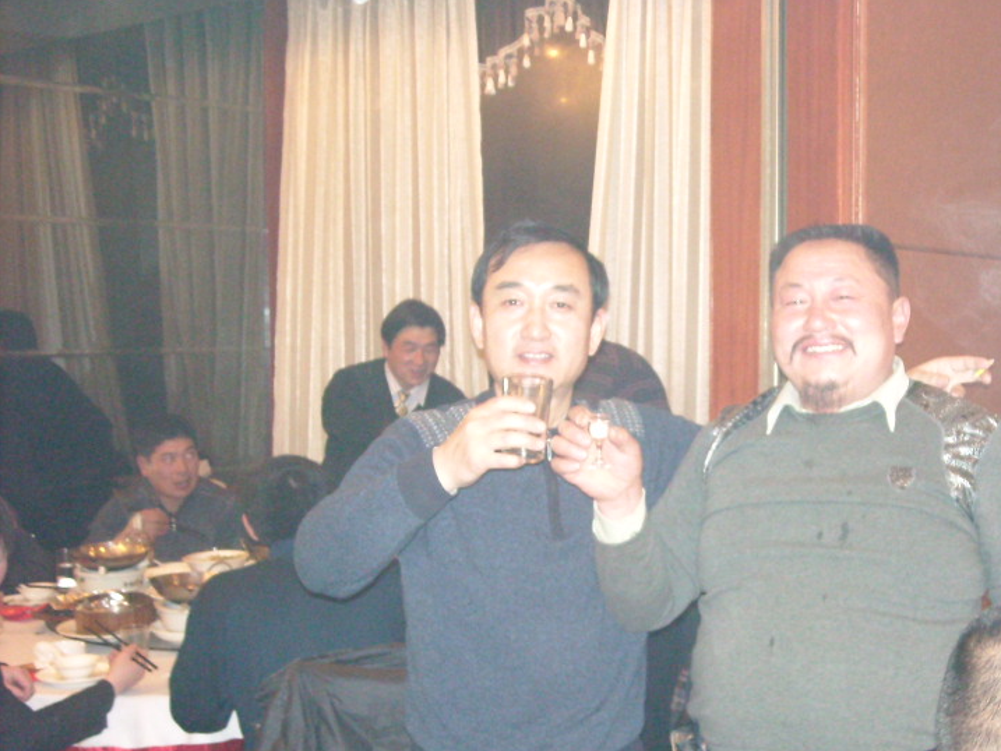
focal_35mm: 50
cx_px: 713
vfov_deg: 28.9
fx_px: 1446
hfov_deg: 37.5
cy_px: 519
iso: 702
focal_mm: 5.7
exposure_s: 1/60
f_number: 2.8
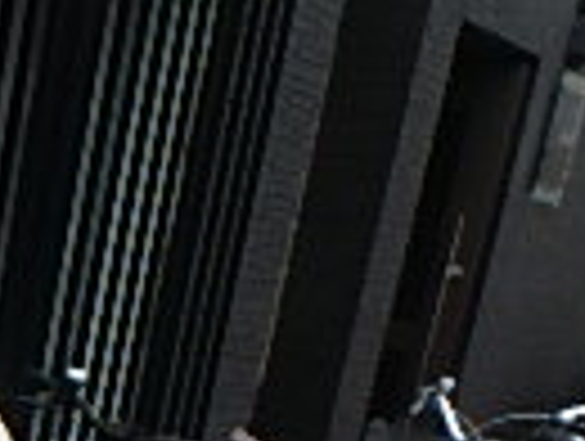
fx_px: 1744
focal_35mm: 103
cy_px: 999
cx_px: -508
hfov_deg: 15.8
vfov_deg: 12.1
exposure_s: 1/320
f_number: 3.5
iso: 125
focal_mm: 3.7
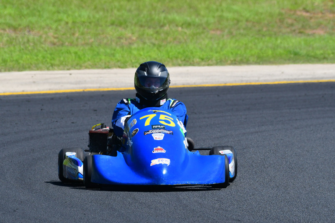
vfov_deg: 2.0
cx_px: 168
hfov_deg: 3.0
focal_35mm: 690
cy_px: 112
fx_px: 6423
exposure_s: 1/640
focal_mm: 460
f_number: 11
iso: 500
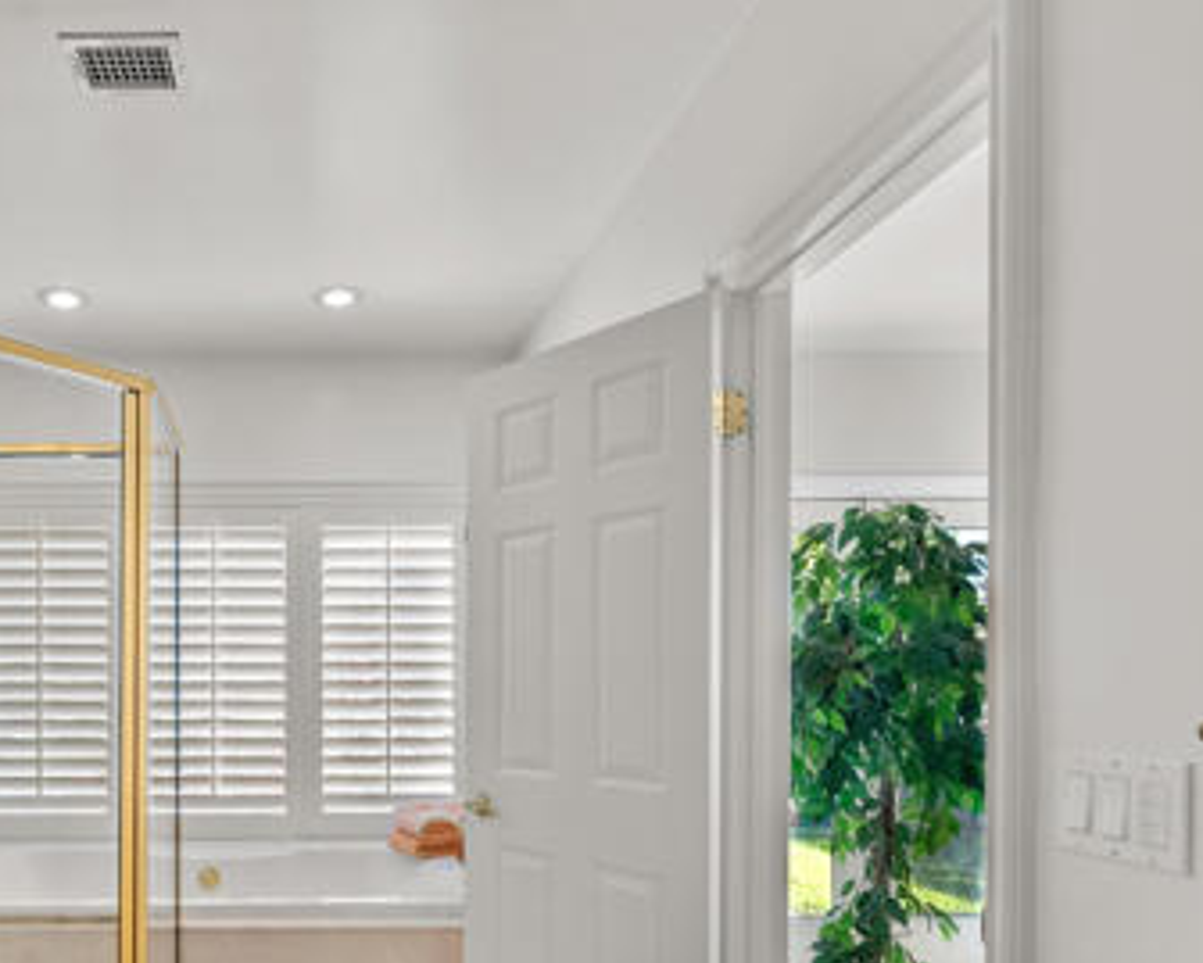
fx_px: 890
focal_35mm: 25
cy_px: 703
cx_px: 301
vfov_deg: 54.6
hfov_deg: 64.0
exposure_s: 1/2
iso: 125
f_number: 9
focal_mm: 14
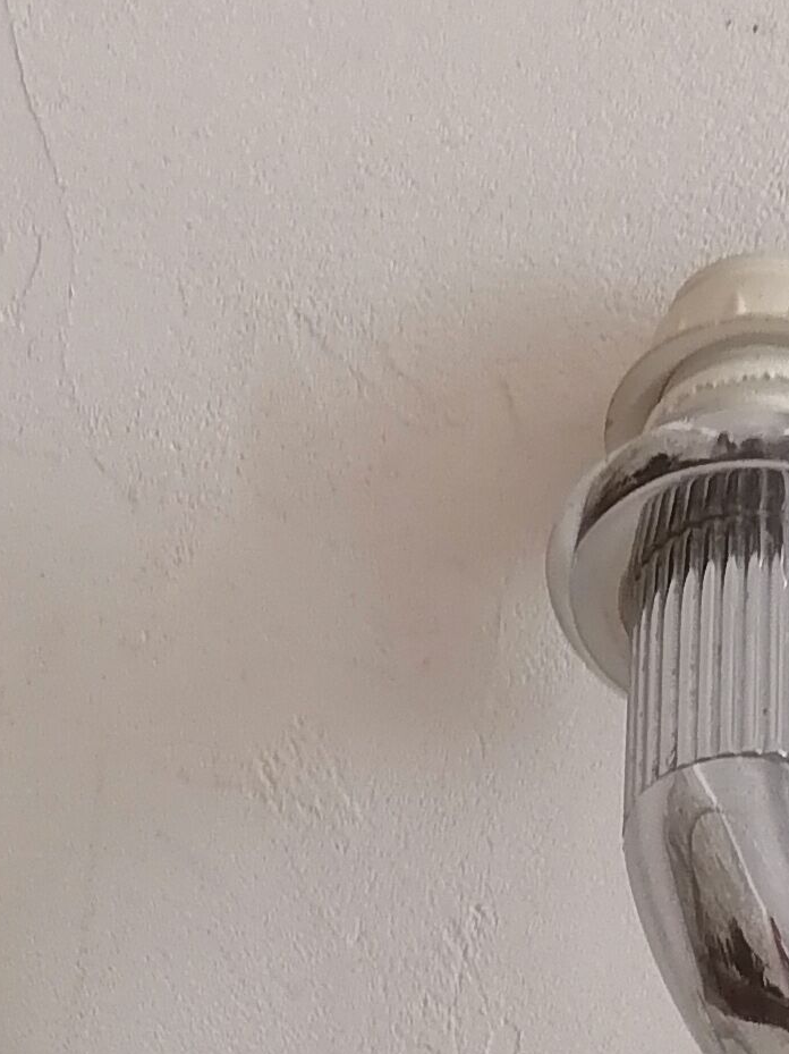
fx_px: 3406
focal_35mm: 112
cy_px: 1839
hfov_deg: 13.1
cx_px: 729
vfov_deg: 15.4
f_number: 1.8
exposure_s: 1/33.3
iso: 125
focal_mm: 5.4
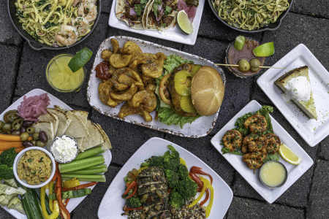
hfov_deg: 41.1
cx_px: 164
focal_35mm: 48
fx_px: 439
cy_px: 110
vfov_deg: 28.1
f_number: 7.1
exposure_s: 1/60
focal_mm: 48
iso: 250
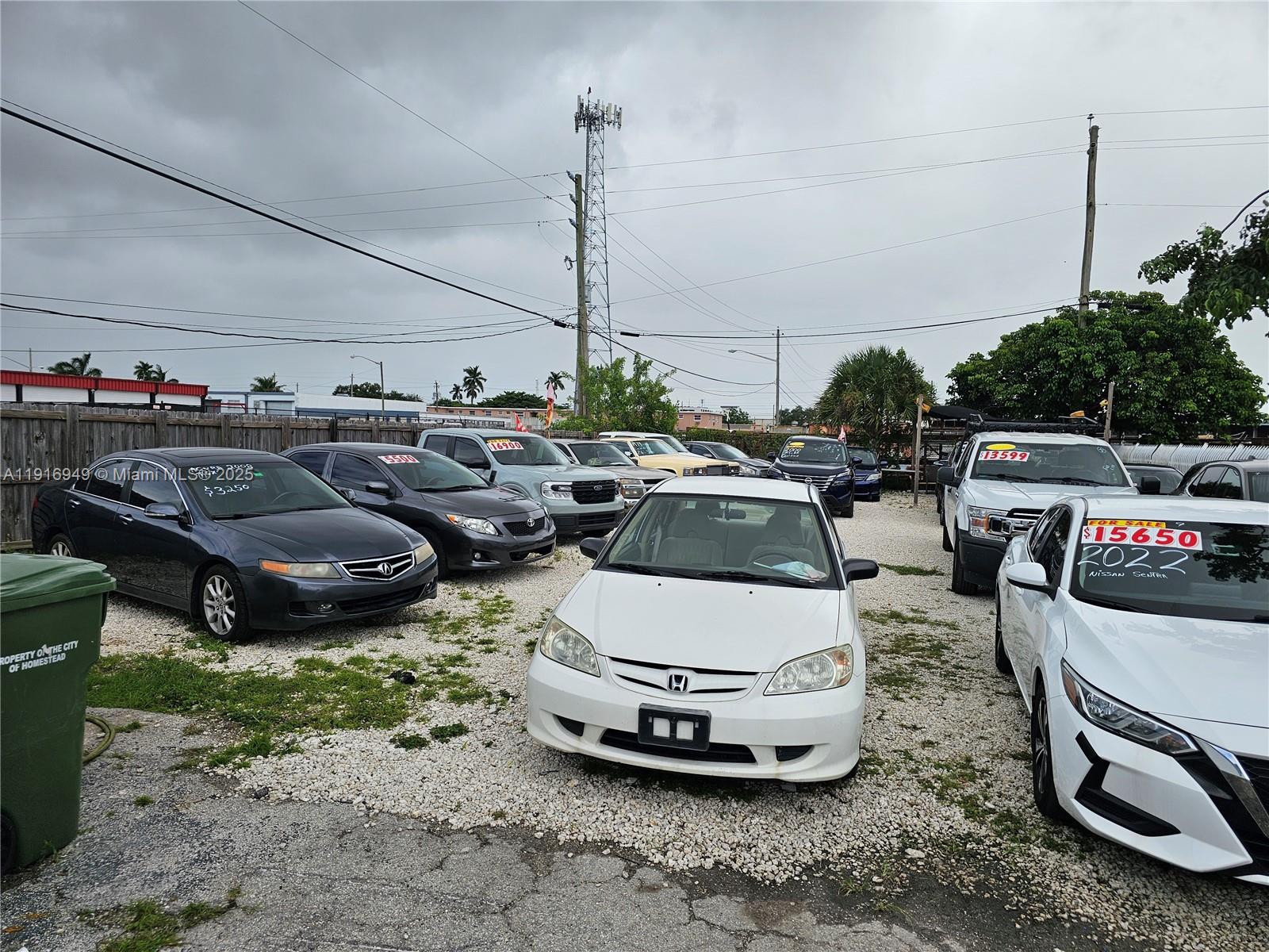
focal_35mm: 23
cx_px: 634
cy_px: 476
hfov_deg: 73.9
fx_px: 843
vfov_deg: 58.9
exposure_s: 1/794
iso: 10
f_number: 1.7
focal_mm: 6.3
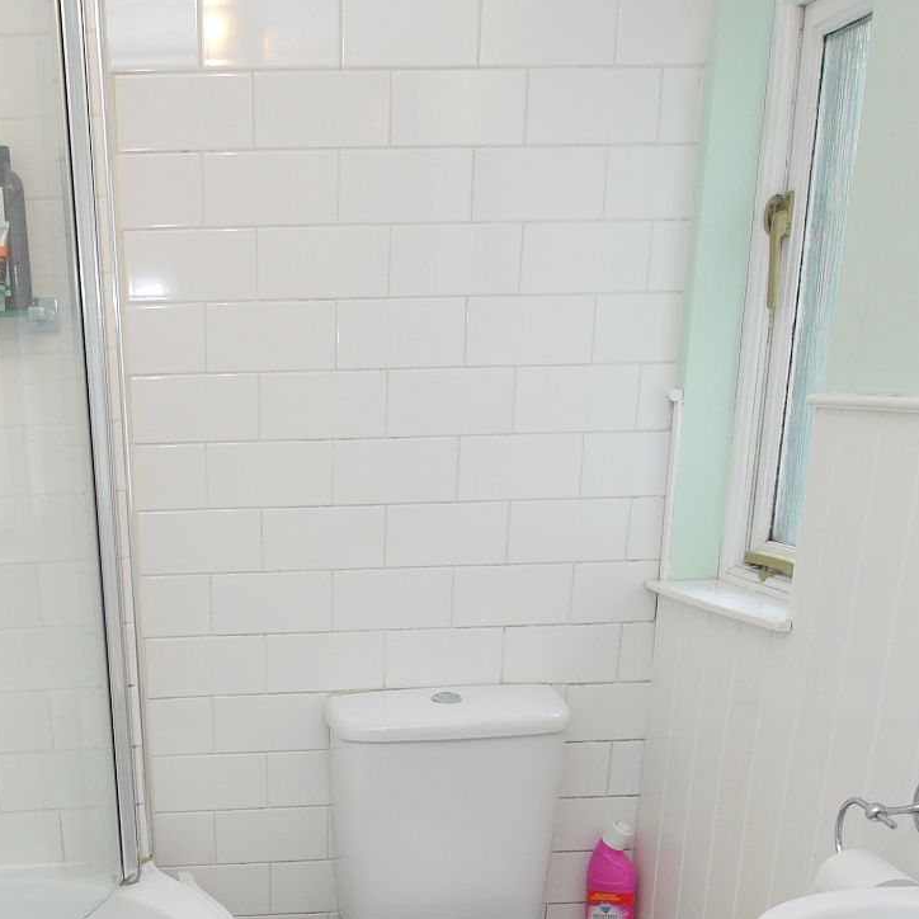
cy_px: 932
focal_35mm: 45
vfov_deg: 34.0
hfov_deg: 36.7
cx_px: 237
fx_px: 1352
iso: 100
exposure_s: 1/60
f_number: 4
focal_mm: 9
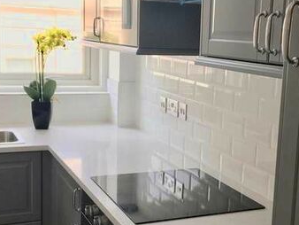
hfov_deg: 31.9
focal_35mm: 60
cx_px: 197
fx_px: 519
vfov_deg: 24.4
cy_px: 127
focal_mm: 4.15
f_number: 2.2
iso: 25
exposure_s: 1/100
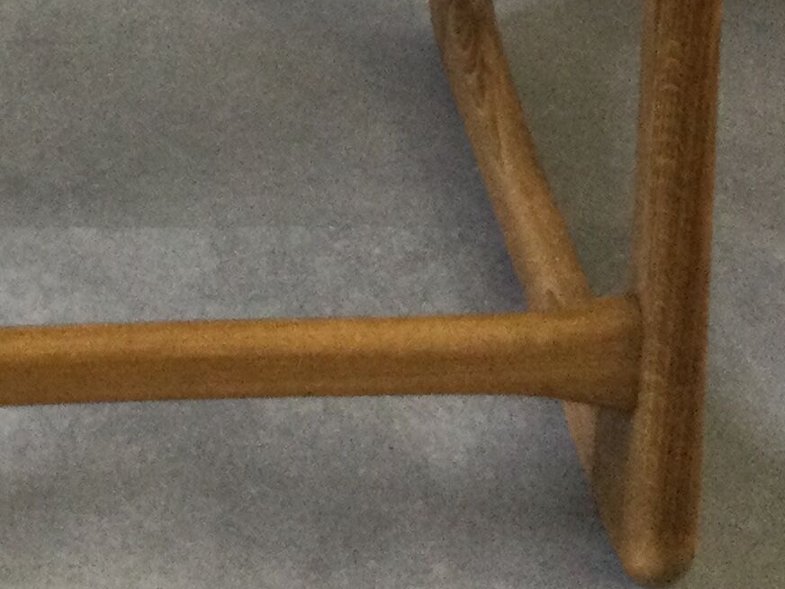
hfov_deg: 16.7
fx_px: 2631
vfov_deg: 11.8
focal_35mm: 116
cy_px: -449
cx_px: 29
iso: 160
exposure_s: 1/33
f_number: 2.4
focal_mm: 3.3
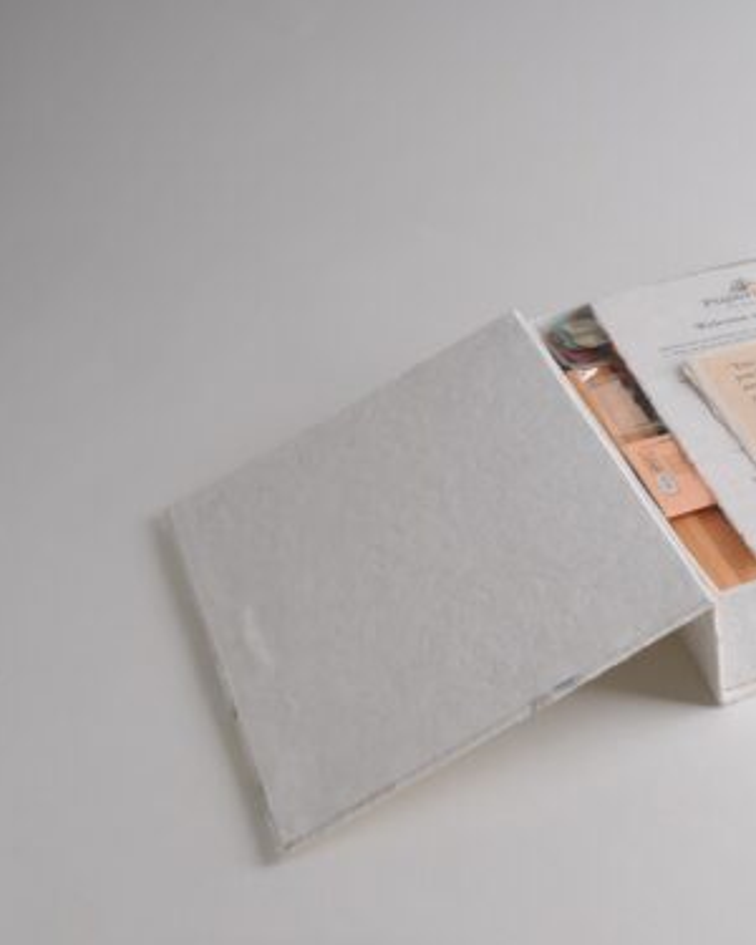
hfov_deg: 23.5
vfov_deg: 30.0
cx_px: 688
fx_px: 1762
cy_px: 481
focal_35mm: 63
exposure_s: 1/200
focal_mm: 28
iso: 250
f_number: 13
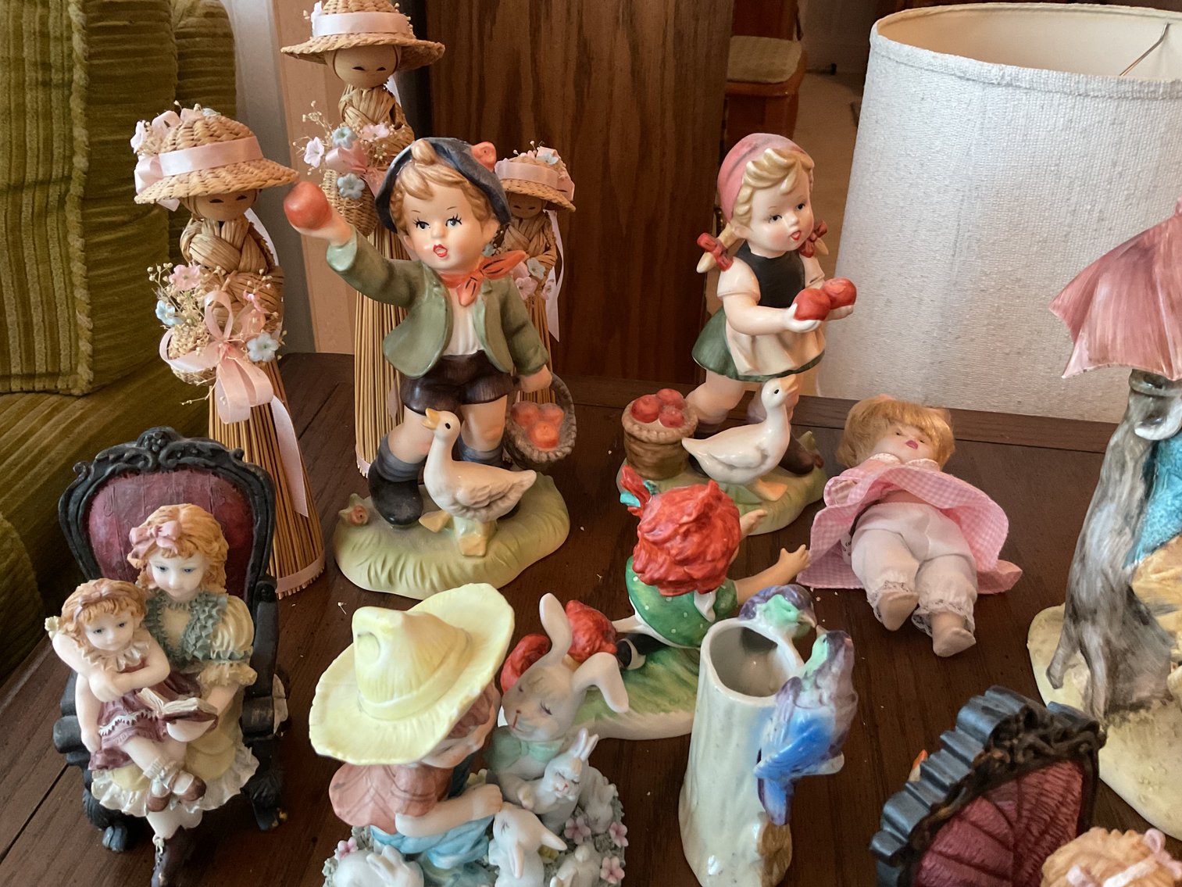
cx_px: 591
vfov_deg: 48.2
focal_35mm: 29
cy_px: 444
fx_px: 990
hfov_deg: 61.7
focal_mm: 3
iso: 250
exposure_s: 1/40
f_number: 1.8
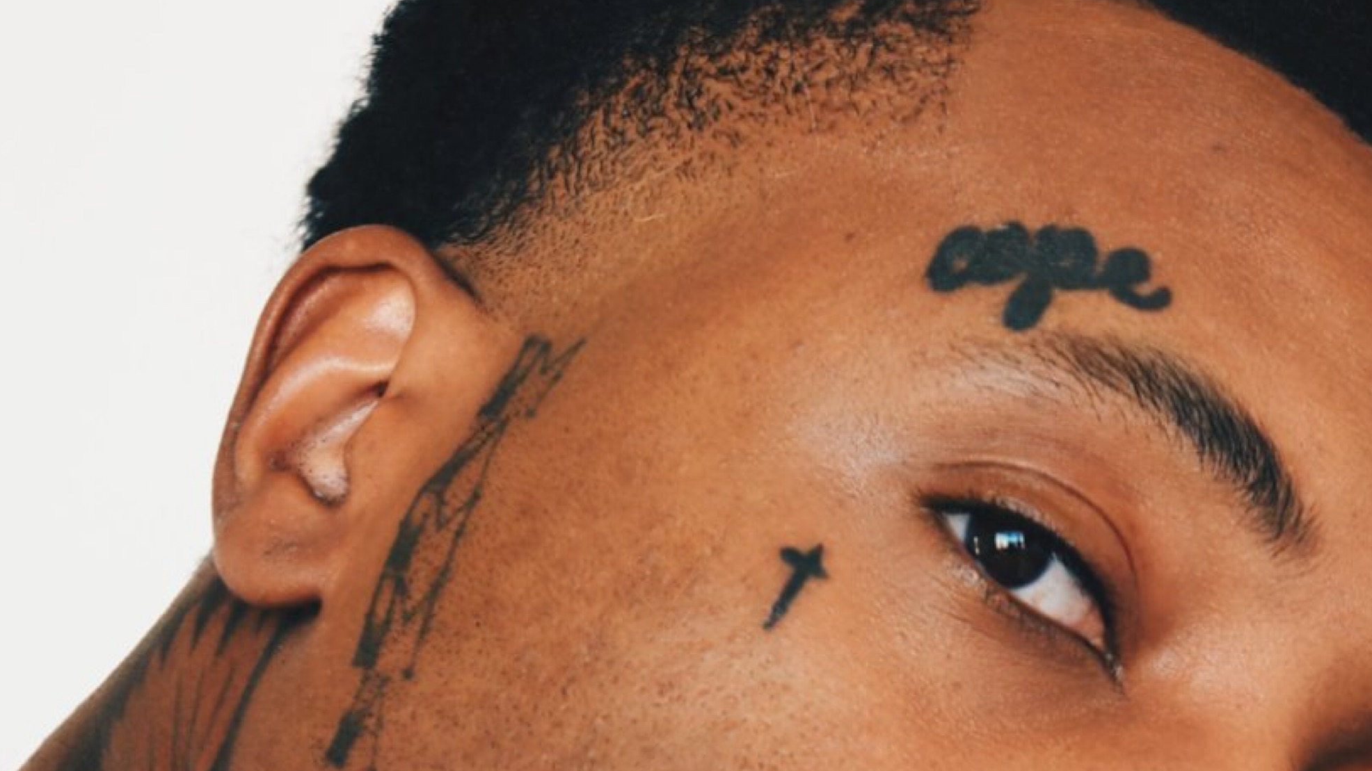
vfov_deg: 8.3
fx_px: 5166
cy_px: 1326
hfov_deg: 14.9
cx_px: 1265
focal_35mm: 142
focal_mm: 32
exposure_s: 1/60
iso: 100
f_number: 2.8
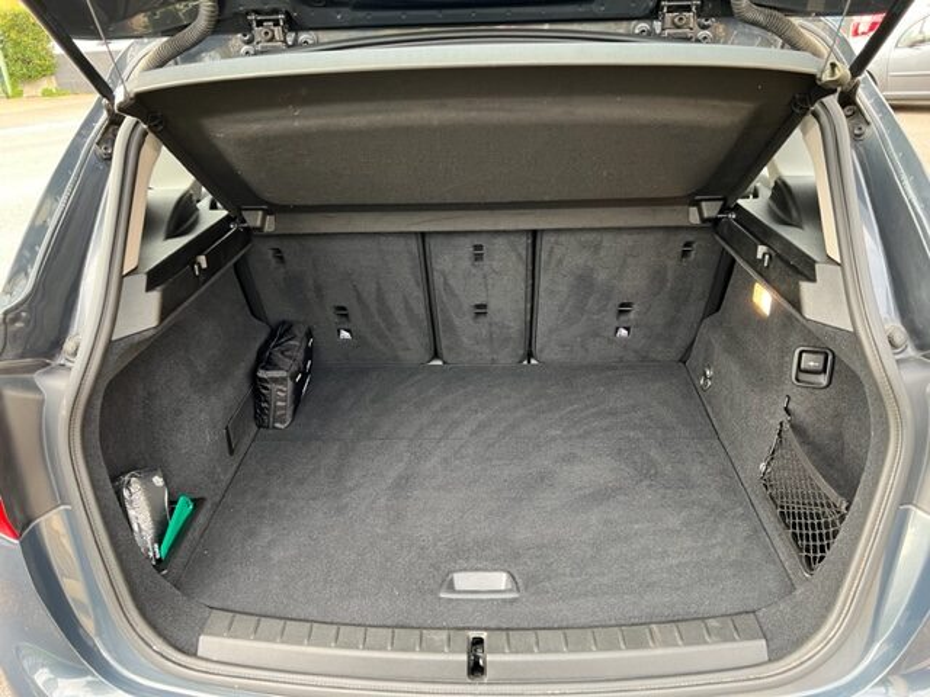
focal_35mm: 26
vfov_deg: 53.1
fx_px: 699
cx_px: 465
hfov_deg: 67.3
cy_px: 348
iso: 125
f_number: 1.5
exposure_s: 1/82
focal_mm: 5.7
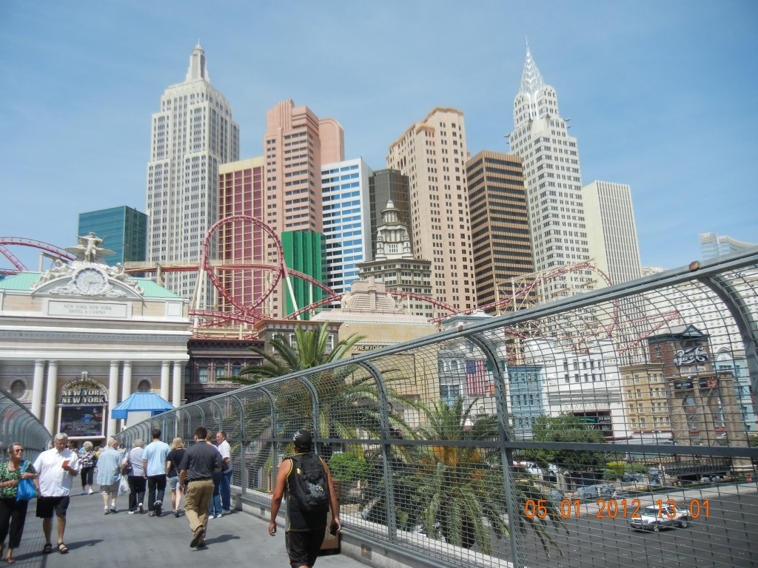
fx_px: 657
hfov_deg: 60.0
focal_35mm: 30
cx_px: 379
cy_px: 284
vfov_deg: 46.8
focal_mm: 5.4
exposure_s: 1/436
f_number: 7
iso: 160
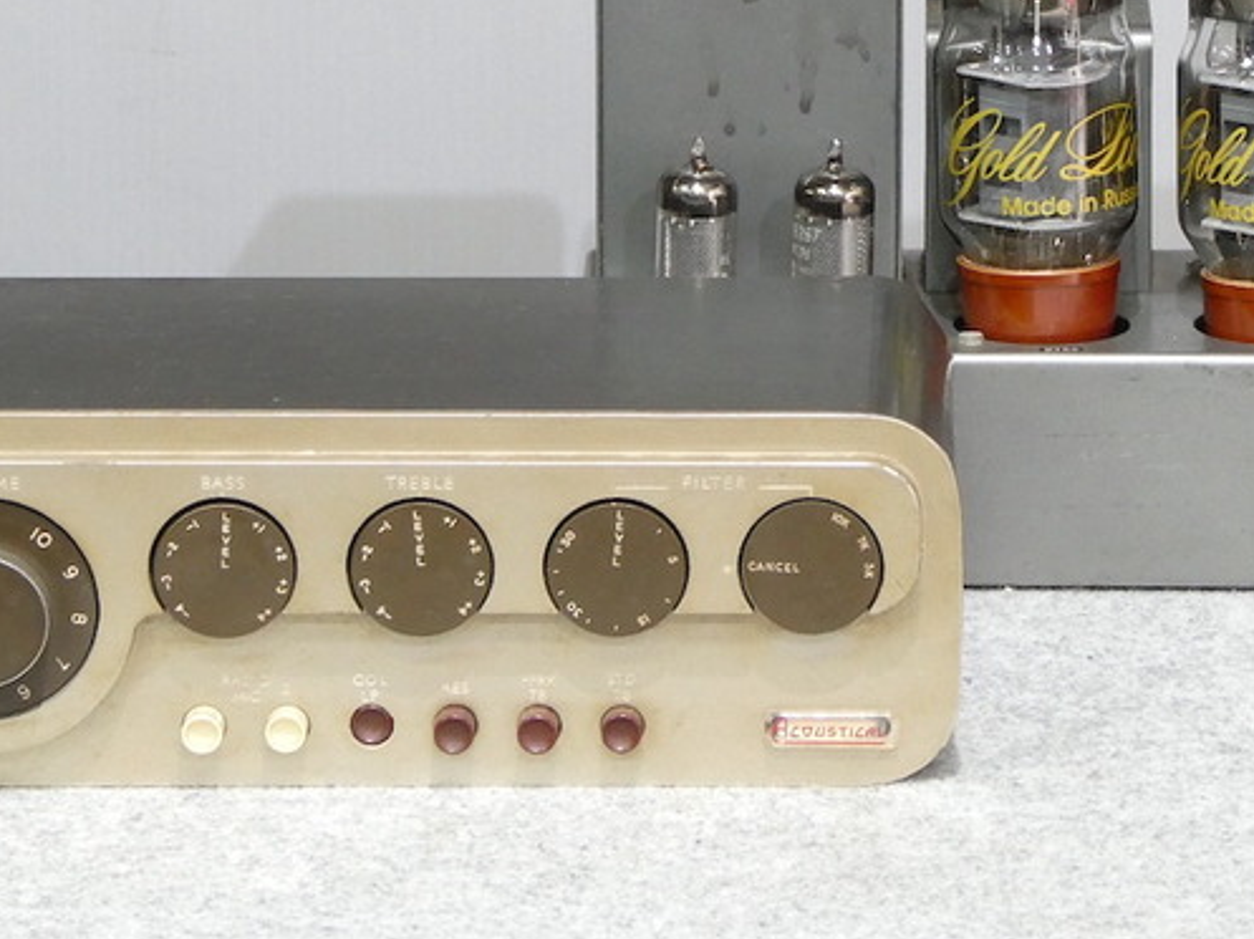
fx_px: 9448
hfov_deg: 7.6
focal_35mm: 261
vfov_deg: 5.7
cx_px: 797
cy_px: 273
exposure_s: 1/8
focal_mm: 24.2
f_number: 5.3
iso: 400
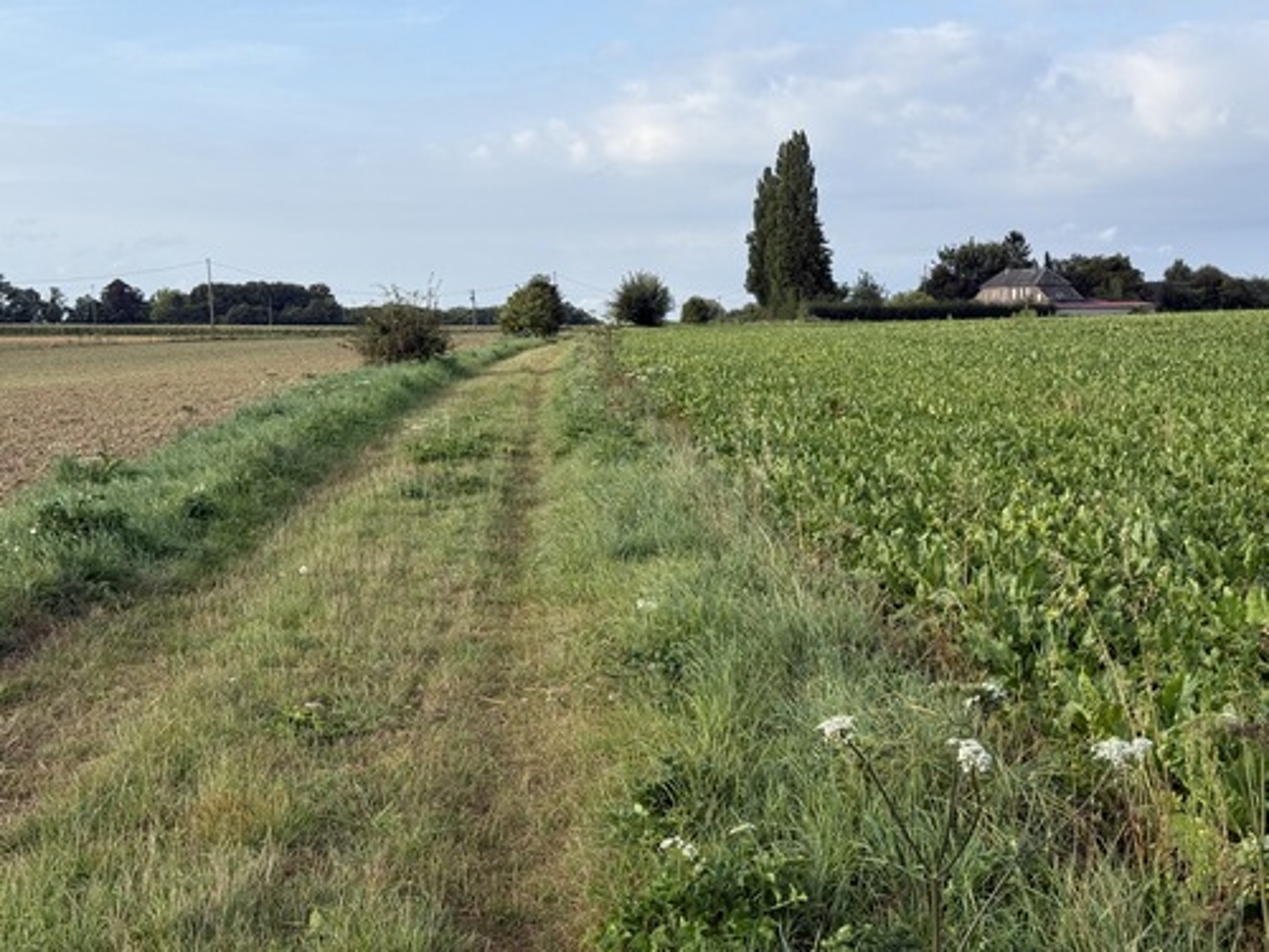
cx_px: 634
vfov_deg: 30.3
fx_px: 1760
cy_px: 476
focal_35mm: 48
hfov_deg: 39.7
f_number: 1.78
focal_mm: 6.76
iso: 80
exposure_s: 1/2667
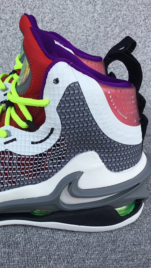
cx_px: 11
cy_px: 135
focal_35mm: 46
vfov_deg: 44.6
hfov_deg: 25.1
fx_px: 327
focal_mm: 3.3
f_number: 2.4
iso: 25
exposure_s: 1/375
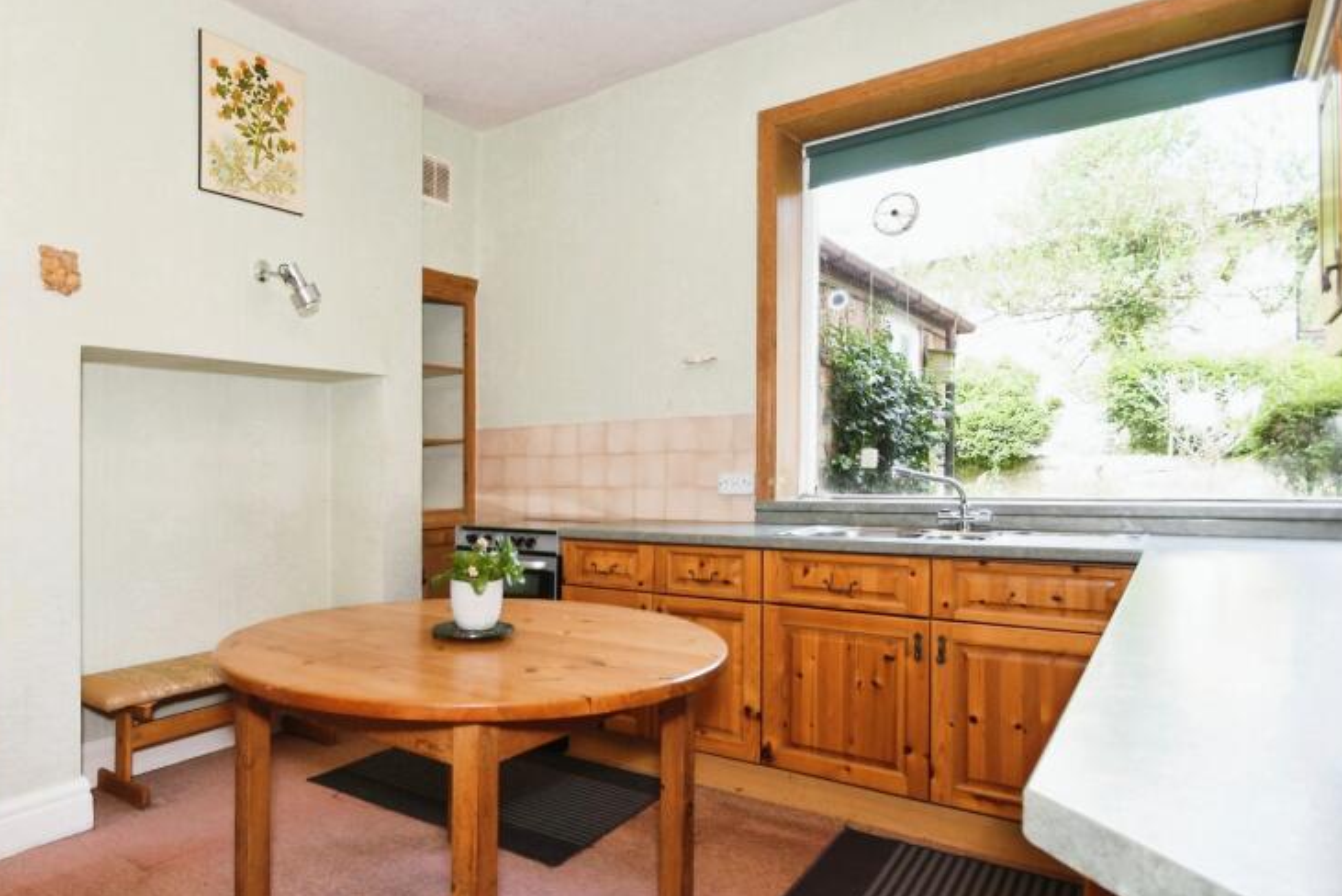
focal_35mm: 21
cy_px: 502
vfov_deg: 59.4
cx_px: 483
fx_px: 783
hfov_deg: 79.3
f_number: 8
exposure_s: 1/60
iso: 400
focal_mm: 10
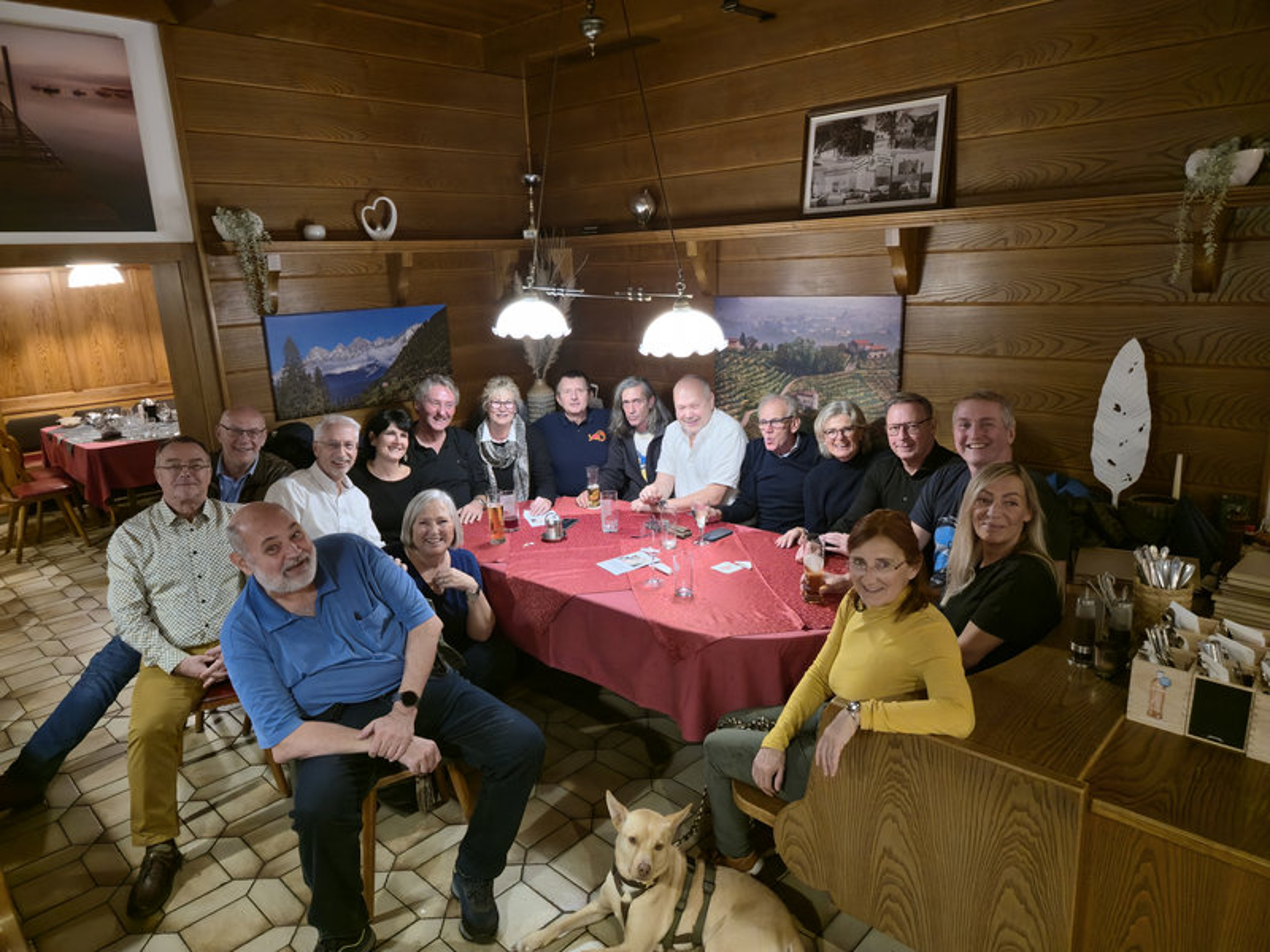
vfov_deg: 58.9
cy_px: 476
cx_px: 635
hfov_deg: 73.9
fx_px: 844
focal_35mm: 23
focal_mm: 6.3
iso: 640
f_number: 1.7
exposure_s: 1/25
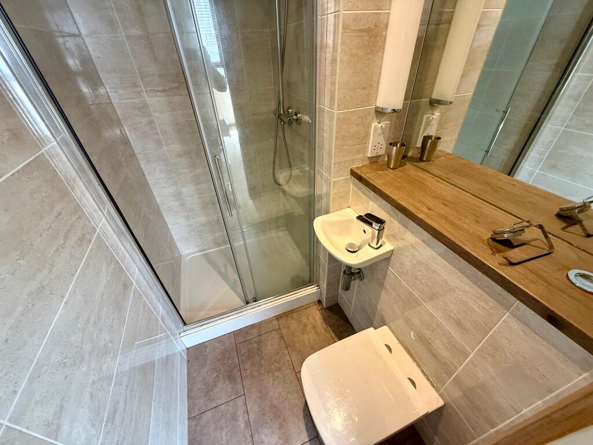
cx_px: 296
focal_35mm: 14
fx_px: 240
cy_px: 222
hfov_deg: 102.1
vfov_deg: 85.7
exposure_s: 1/60
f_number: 2.2
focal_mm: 2.22
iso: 320
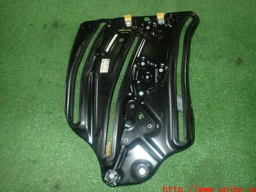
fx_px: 222
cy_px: 93
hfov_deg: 60.0
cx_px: 129
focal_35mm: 30
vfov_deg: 46.8
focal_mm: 5.05
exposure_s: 1/30
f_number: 6.3
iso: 640
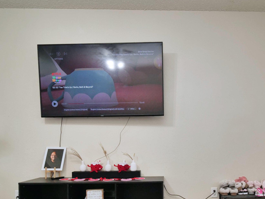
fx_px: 199
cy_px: 147
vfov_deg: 51.0
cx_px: 180
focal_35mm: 26
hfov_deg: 65.2
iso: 800
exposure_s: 1/160
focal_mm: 7
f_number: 2.8
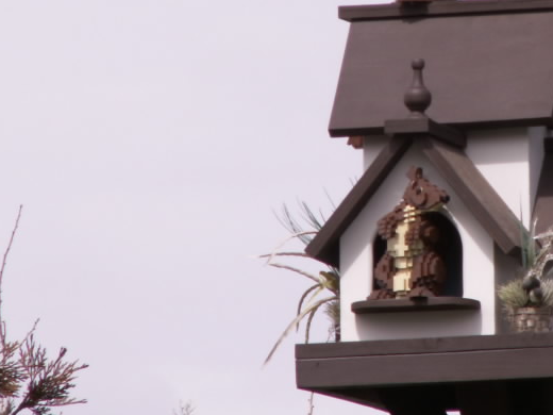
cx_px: 476
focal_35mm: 602
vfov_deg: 2.5
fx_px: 9617
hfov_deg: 3.3
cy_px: 117
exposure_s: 1/200
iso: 50
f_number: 8
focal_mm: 51.9
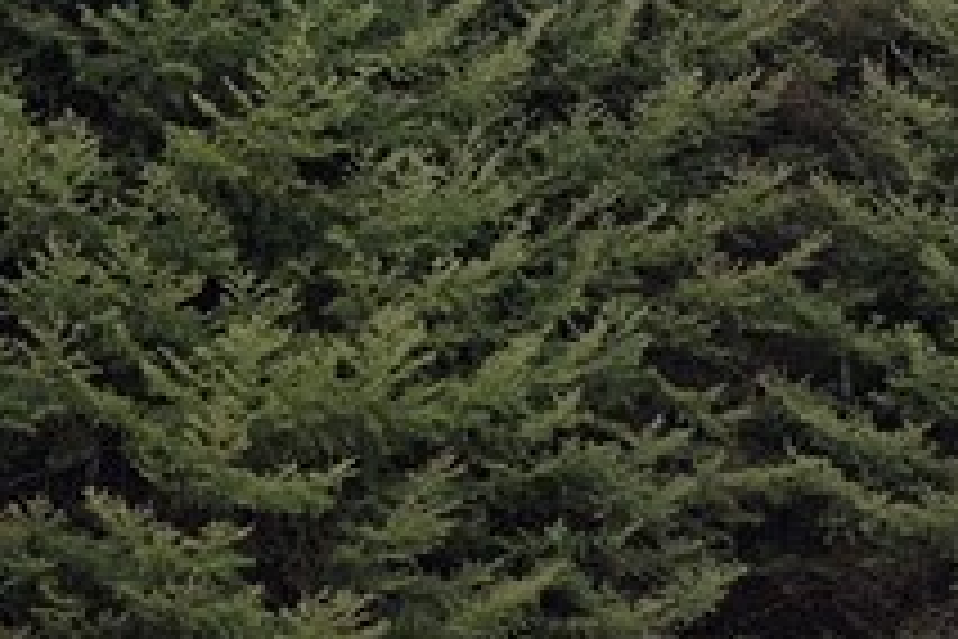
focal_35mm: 115
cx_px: 405
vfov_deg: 11.3
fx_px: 3060
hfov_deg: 17.8
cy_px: -423
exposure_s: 1/311
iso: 25
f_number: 1.8
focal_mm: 5.4
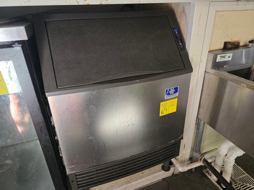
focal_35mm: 23
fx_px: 169
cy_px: 95
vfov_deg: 58.9
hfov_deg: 73.9
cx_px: 127
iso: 400
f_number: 1.7
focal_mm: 6.3
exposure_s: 1/120
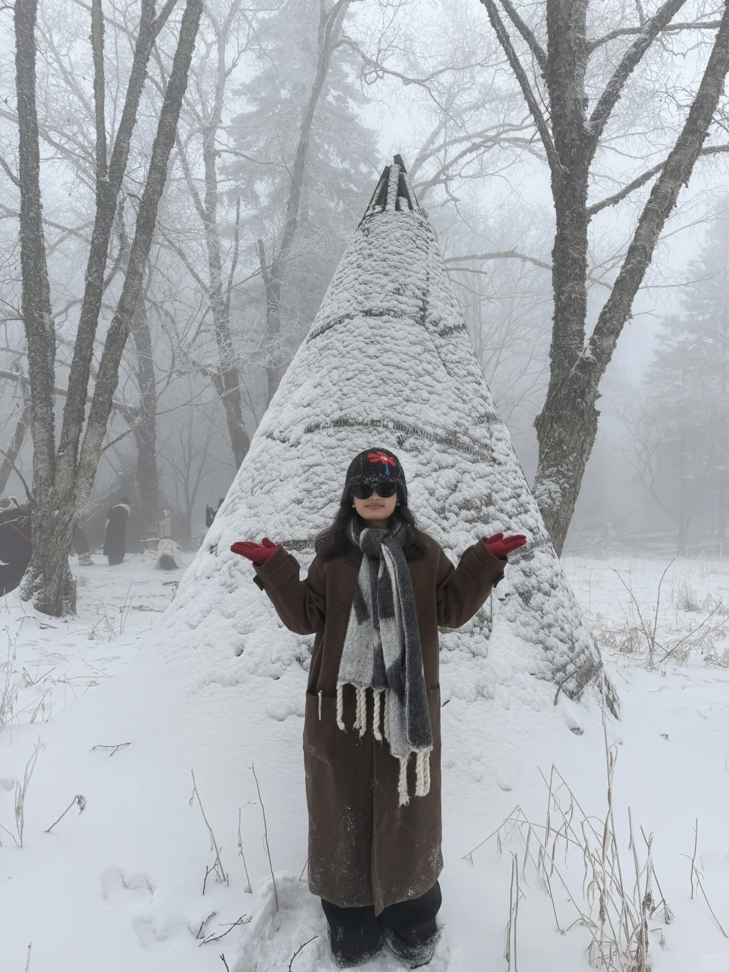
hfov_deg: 56.8
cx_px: 364
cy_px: 486
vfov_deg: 71.6
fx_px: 674
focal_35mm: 24
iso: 80
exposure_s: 1/849
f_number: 1.78
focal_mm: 6.76
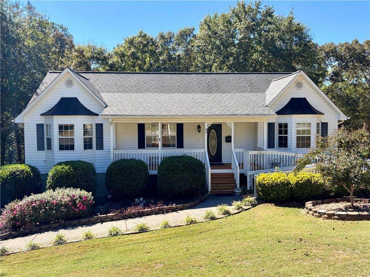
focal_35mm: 26
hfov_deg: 67.3
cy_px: 138
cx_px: 185
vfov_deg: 53.0
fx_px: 278
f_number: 1.6
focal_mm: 5.96
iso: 50
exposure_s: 1/1451
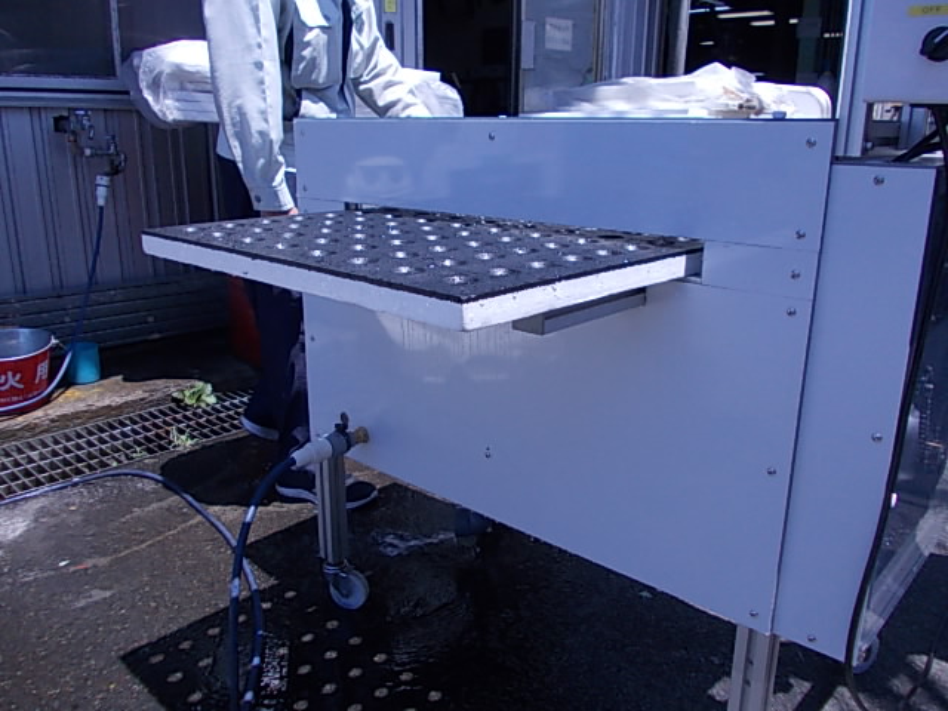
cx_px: 474
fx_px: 767
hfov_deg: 63.4
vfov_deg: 49.7
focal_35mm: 28
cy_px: 356
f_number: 5.4
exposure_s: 1/320
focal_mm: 4
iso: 80
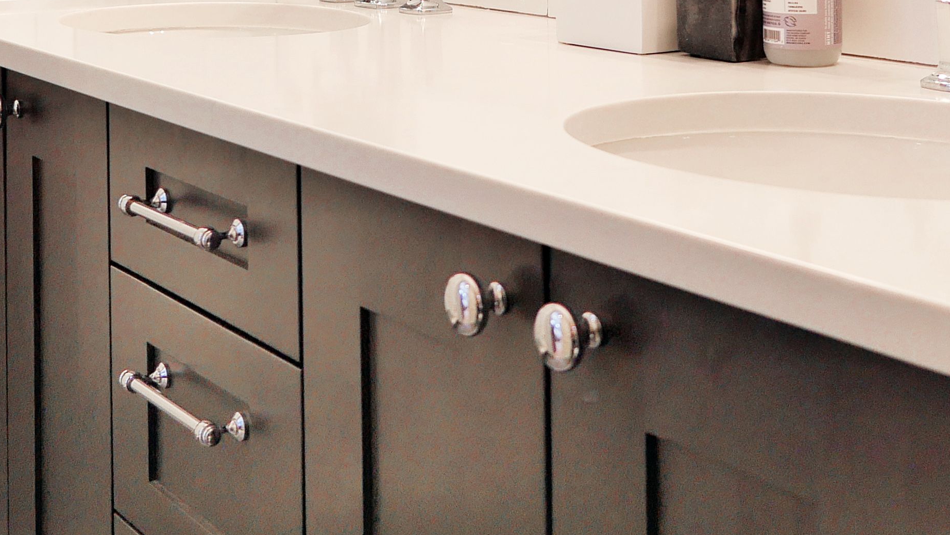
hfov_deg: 38.3
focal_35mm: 53
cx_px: 253
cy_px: -277
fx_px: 1335
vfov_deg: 19.6
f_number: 1.7
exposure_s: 1/40
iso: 800
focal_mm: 9
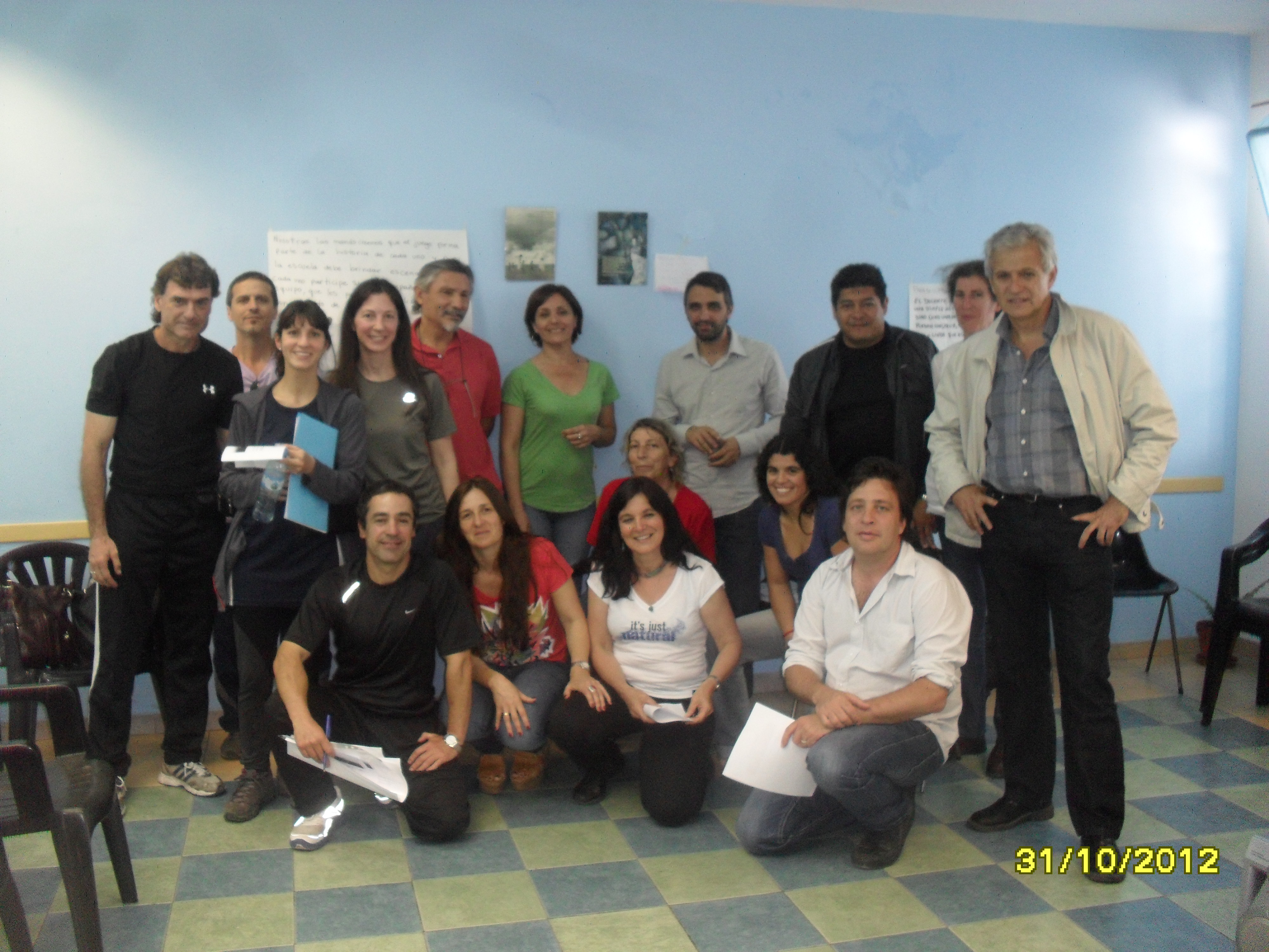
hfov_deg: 52.6
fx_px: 1283
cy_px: 476
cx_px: 634
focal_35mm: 35
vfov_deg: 40.7
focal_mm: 6.3
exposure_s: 1/45
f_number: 3.2
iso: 200
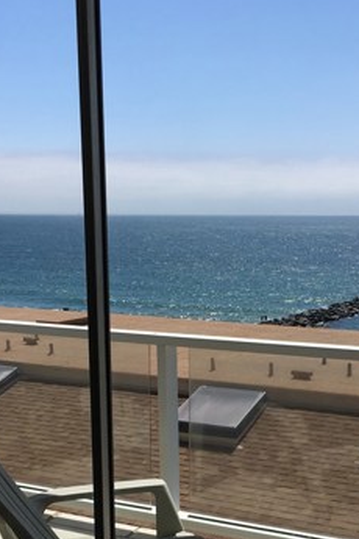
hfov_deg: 24.1
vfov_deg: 34.7
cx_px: 229
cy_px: 420
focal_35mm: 56
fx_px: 838
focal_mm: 4.15
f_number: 2.2
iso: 25
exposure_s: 1/2564
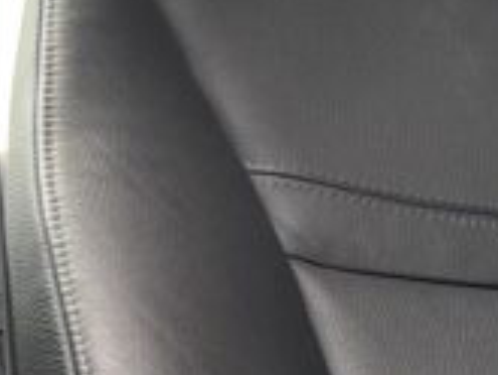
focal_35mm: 126
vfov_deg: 11.7
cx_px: 1023
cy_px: 305
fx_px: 1814
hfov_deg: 13.3
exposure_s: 1/121
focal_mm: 5.7
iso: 80
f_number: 1.5
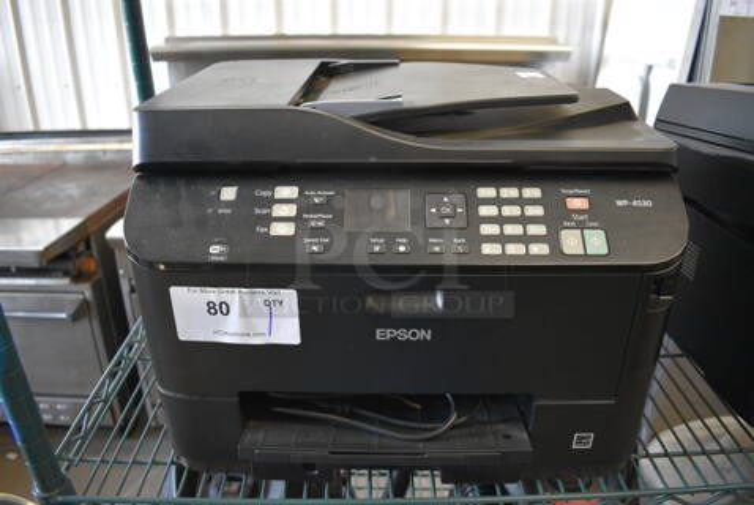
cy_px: 252
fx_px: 566
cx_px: 377
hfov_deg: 67.3
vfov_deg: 48.1
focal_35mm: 27
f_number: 3.5
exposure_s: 1/125
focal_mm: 18
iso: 2200
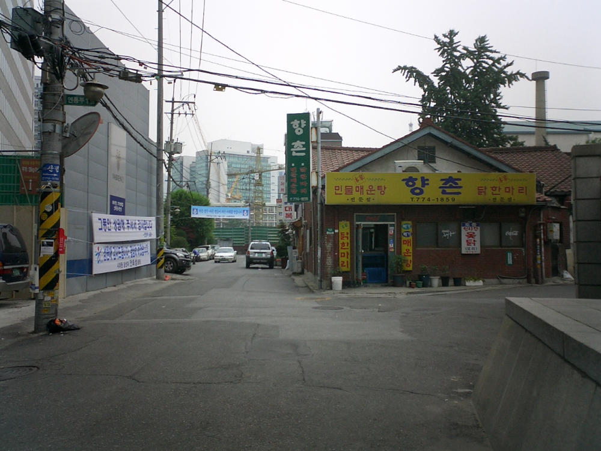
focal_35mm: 37
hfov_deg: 50.1
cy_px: 226
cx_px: 300
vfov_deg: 38.7
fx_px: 642
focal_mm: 5.6
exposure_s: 1/500
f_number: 3.5
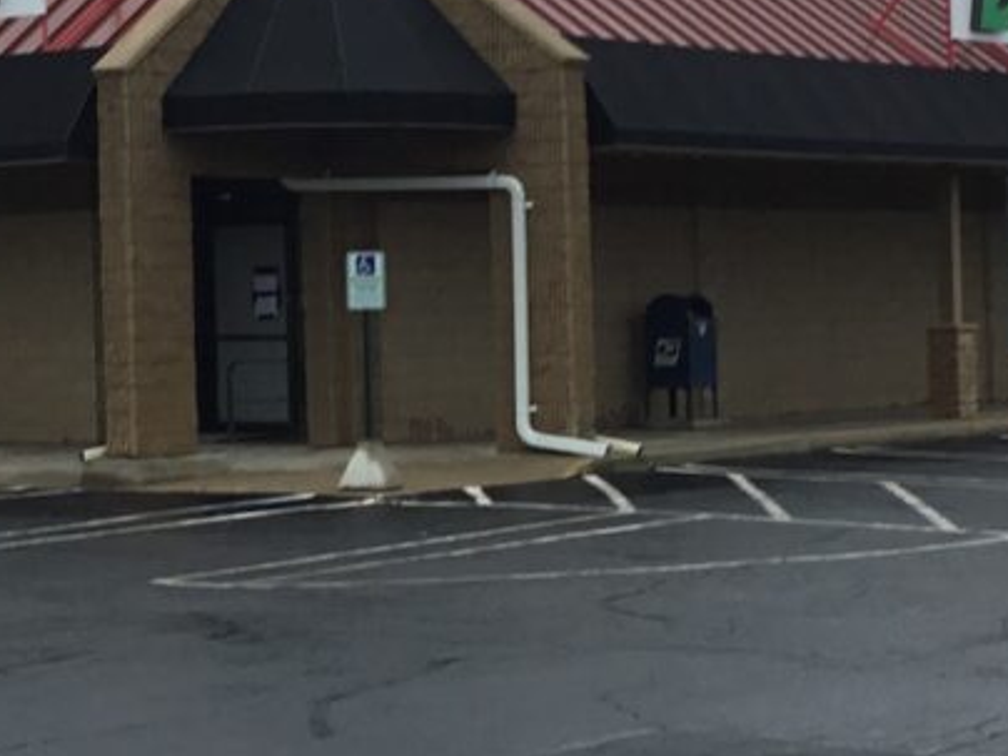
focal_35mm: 118
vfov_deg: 12.6
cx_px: 327
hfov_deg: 16.6
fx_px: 3436
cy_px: 362
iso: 25
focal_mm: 3.3
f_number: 2.4
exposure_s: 1/202
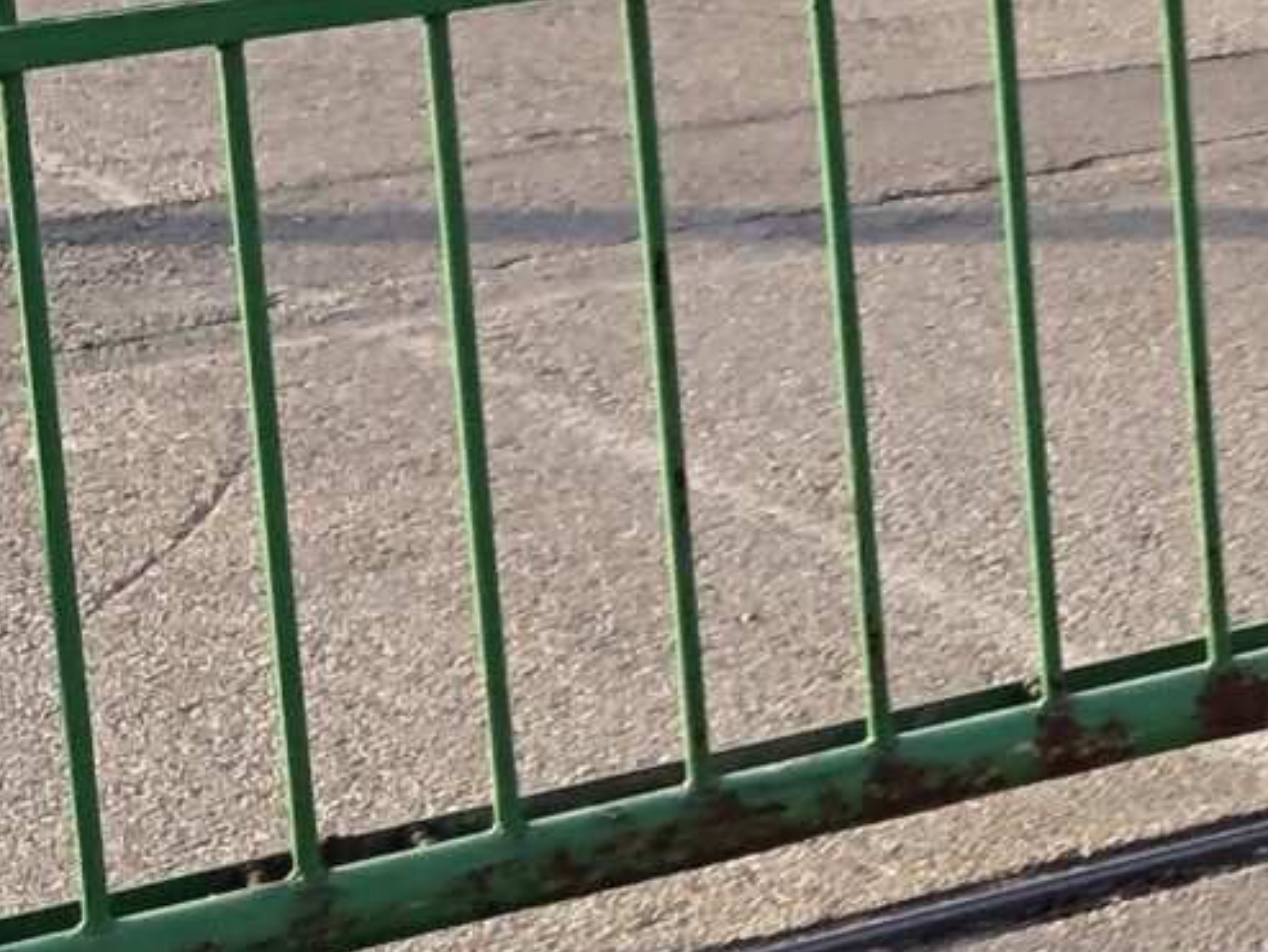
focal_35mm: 145
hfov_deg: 11.3
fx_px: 5314
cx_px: 3080
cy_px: -249
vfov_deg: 10.1
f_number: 1.8
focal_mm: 4
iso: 20
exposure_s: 1/552
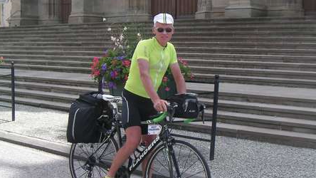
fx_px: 469
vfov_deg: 21.4
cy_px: 66
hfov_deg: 37.2
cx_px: 157
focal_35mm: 56
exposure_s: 1/350
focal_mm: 6
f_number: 2.8
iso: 50
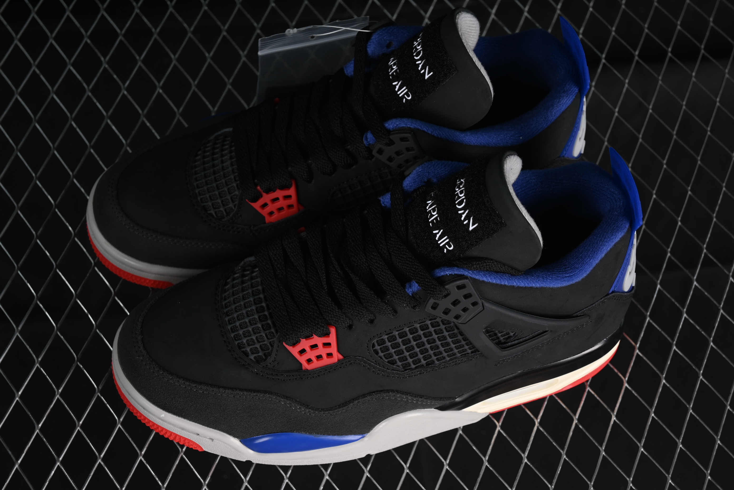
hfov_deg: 27.0
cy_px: 245
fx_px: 1529
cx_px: 367
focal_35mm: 75
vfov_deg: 18.2
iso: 160
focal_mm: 50
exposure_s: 1/40
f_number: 6.3
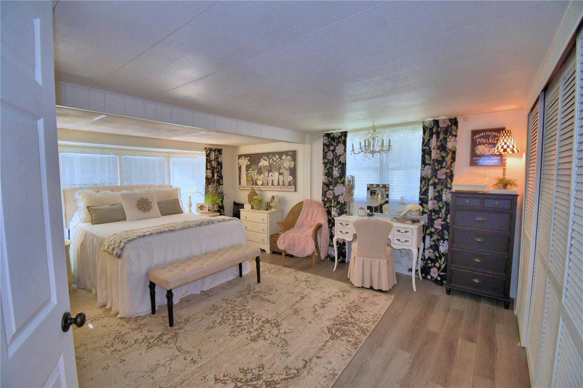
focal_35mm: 15
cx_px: 292
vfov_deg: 77.3
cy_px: 194
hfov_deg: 100.4
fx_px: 243
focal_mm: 10
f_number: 4.5
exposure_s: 1/30
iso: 400
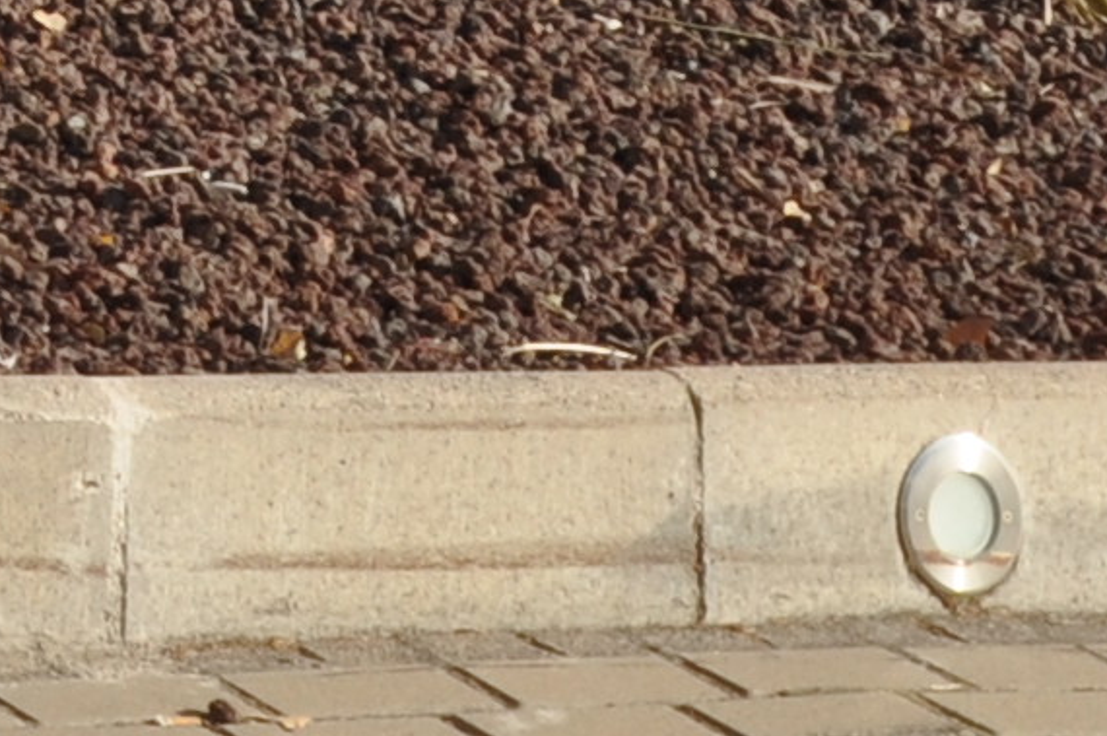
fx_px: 14563
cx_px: -3036
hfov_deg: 4.1
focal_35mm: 474
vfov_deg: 2.8
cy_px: -2014
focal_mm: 42
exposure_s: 1/200
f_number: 11
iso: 200
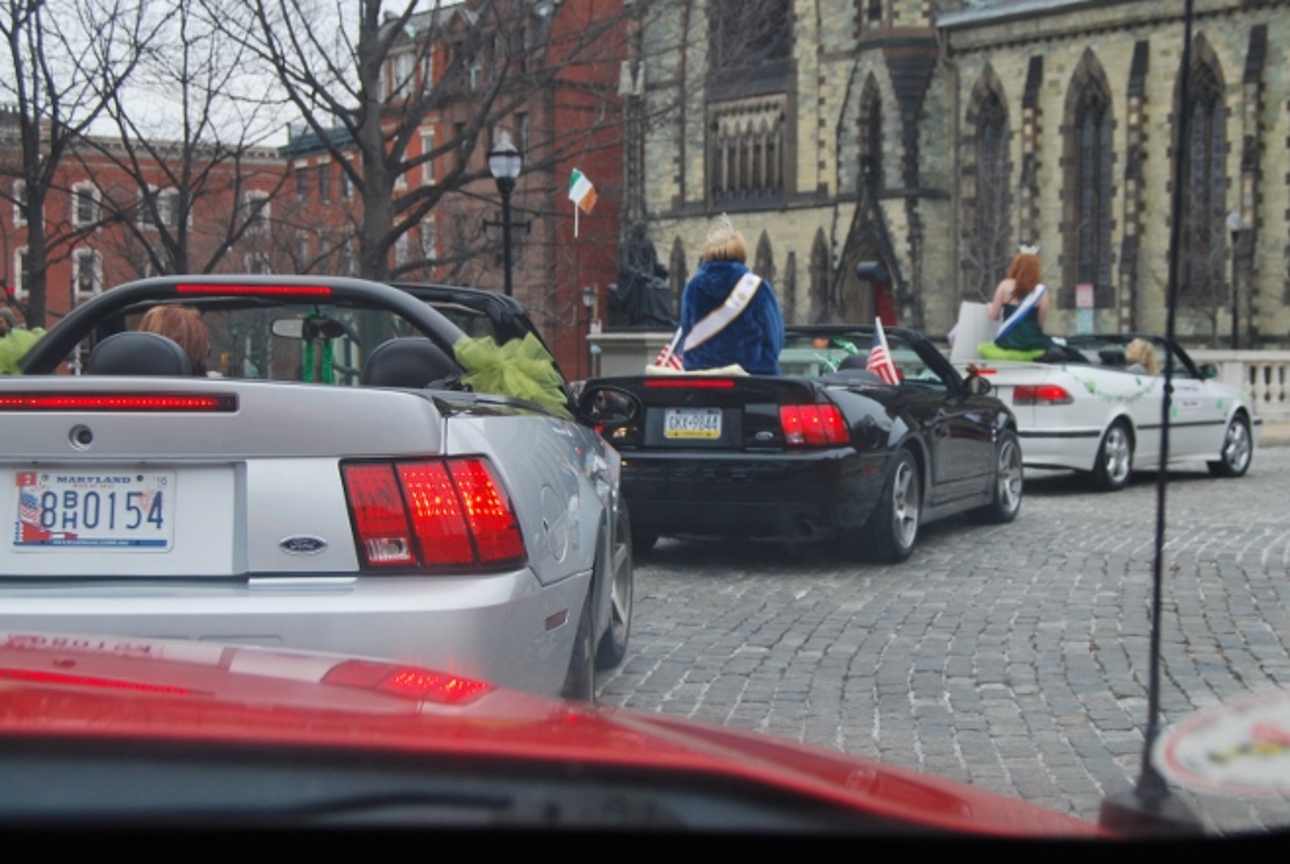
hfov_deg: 35.1
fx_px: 2031
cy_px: 438
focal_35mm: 57
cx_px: 762
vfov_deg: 24.0
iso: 200
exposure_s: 1/160
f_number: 6.3
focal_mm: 31
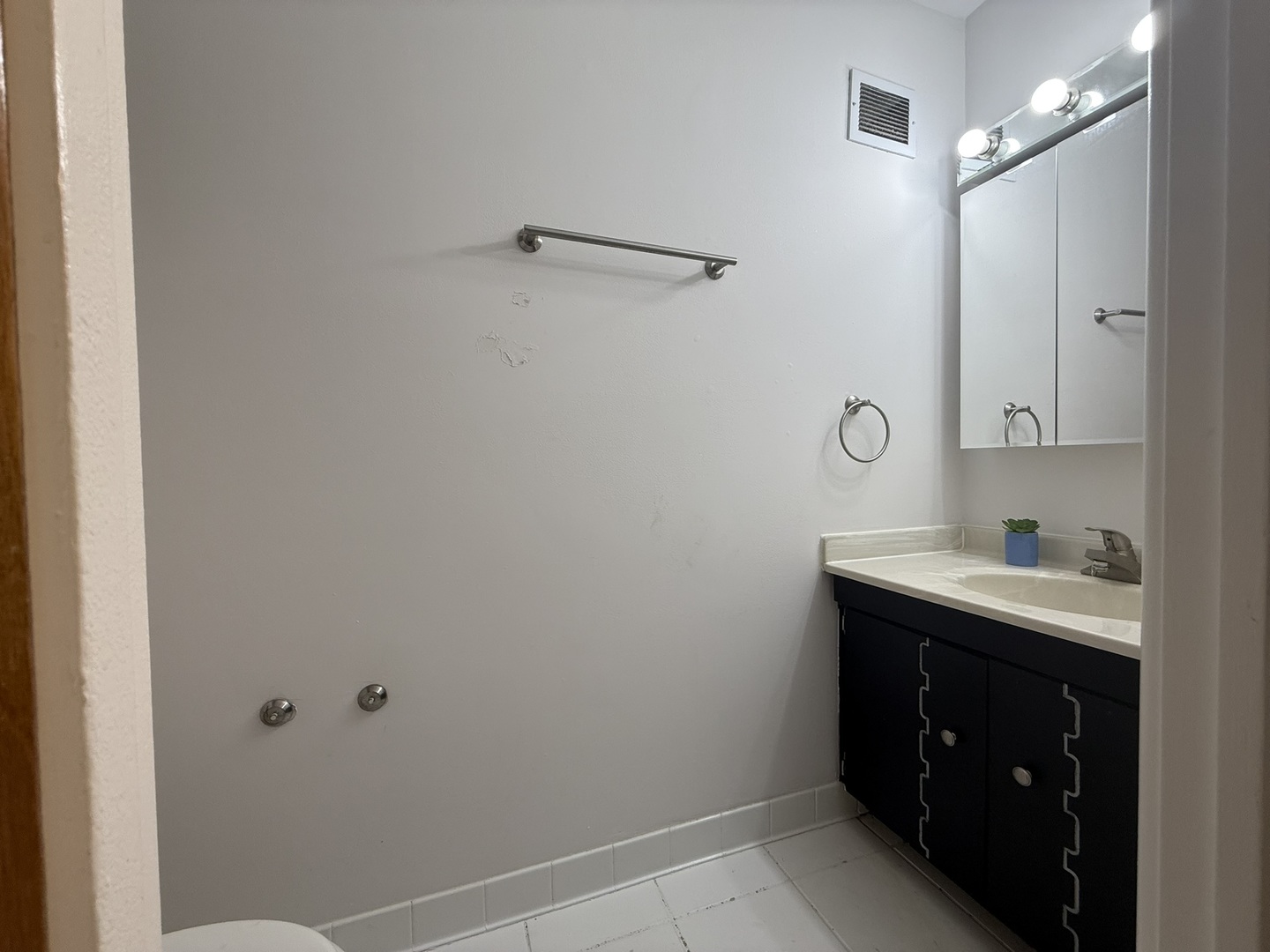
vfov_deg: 85.7
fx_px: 514
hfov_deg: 102.1
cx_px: 635
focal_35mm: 14
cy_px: 476
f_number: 2.2
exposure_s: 1/120
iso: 80
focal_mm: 2.22
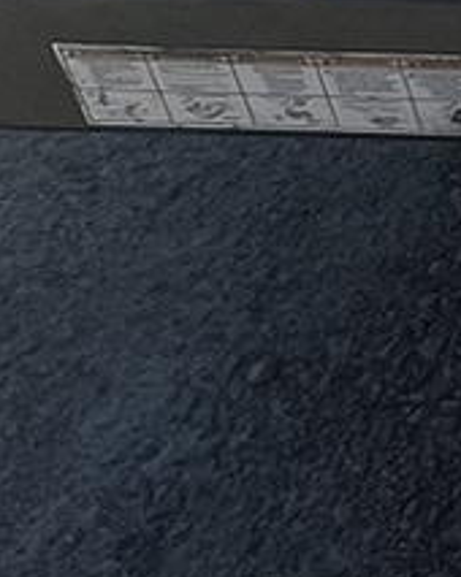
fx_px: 2084
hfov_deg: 9.7
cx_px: 1383
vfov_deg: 15.2
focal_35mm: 122
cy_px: -122
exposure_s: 1/1815
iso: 32
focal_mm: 1.57
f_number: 1.8
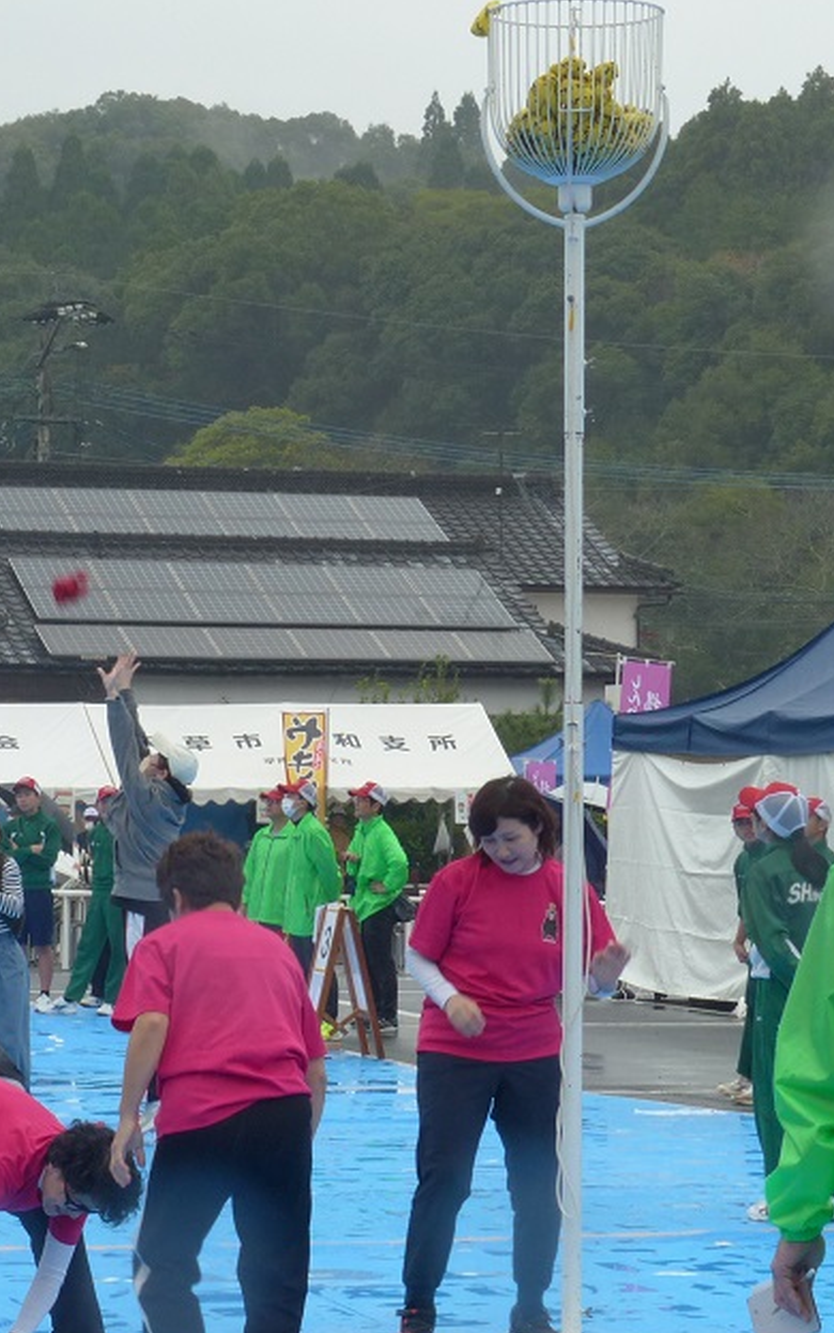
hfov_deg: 10.4
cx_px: 101
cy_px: 612
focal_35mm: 126
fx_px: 4577
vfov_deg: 16.6
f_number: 6.3
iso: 100
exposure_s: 1/80
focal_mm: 14
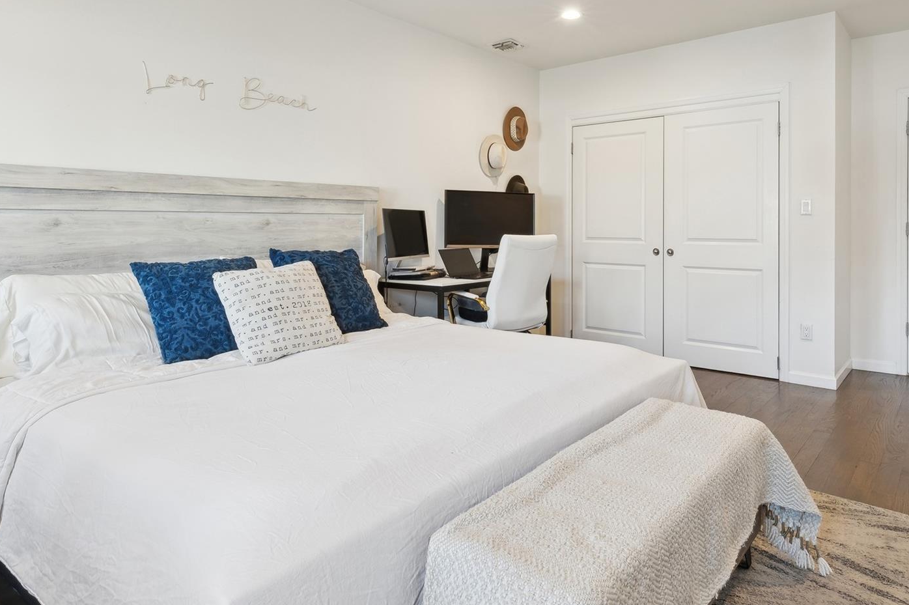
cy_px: 272
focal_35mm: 22
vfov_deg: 57.1
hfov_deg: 78.4
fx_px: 555
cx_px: 502
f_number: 14
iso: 640
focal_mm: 15
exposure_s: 1/8
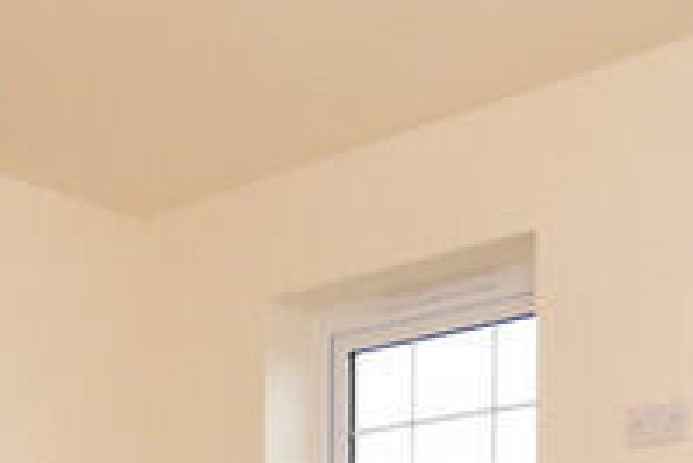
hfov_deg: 26.3
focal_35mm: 77
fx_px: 1483
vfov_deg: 16.5
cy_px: 646
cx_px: 334
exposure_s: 1/160
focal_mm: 10
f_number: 4.5
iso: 800
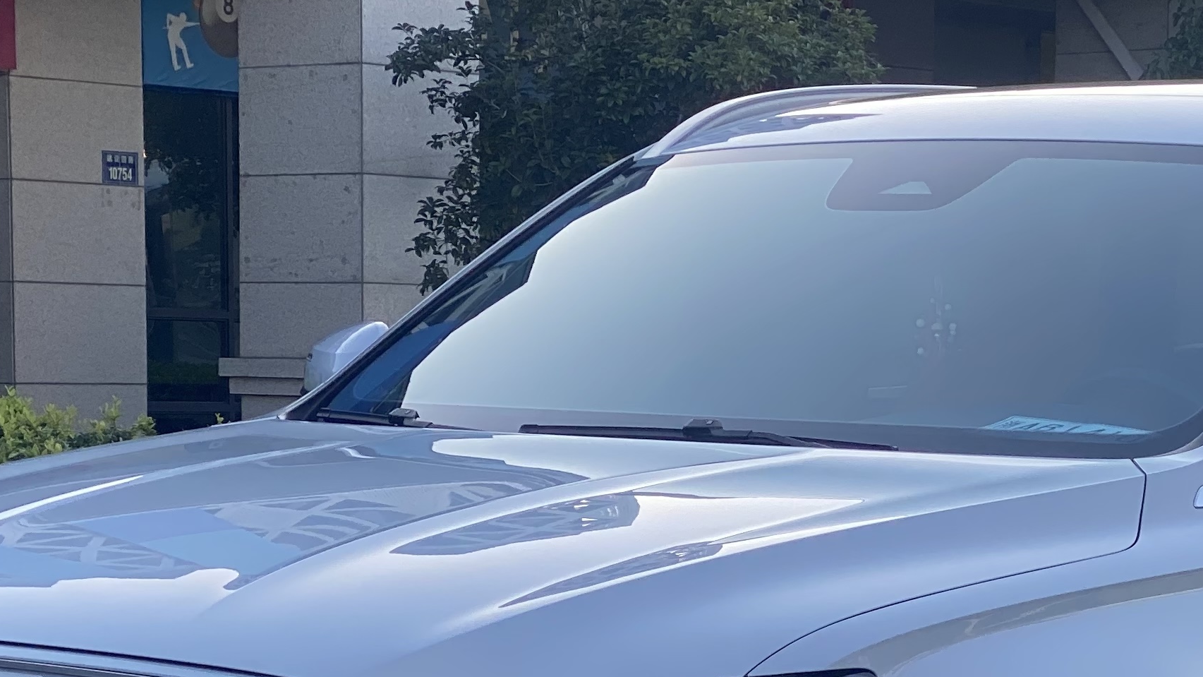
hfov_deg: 16.0
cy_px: 825
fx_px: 4274
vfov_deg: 8.9
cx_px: 872
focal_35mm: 134
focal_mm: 6
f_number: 2
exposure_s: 1/233
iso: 20
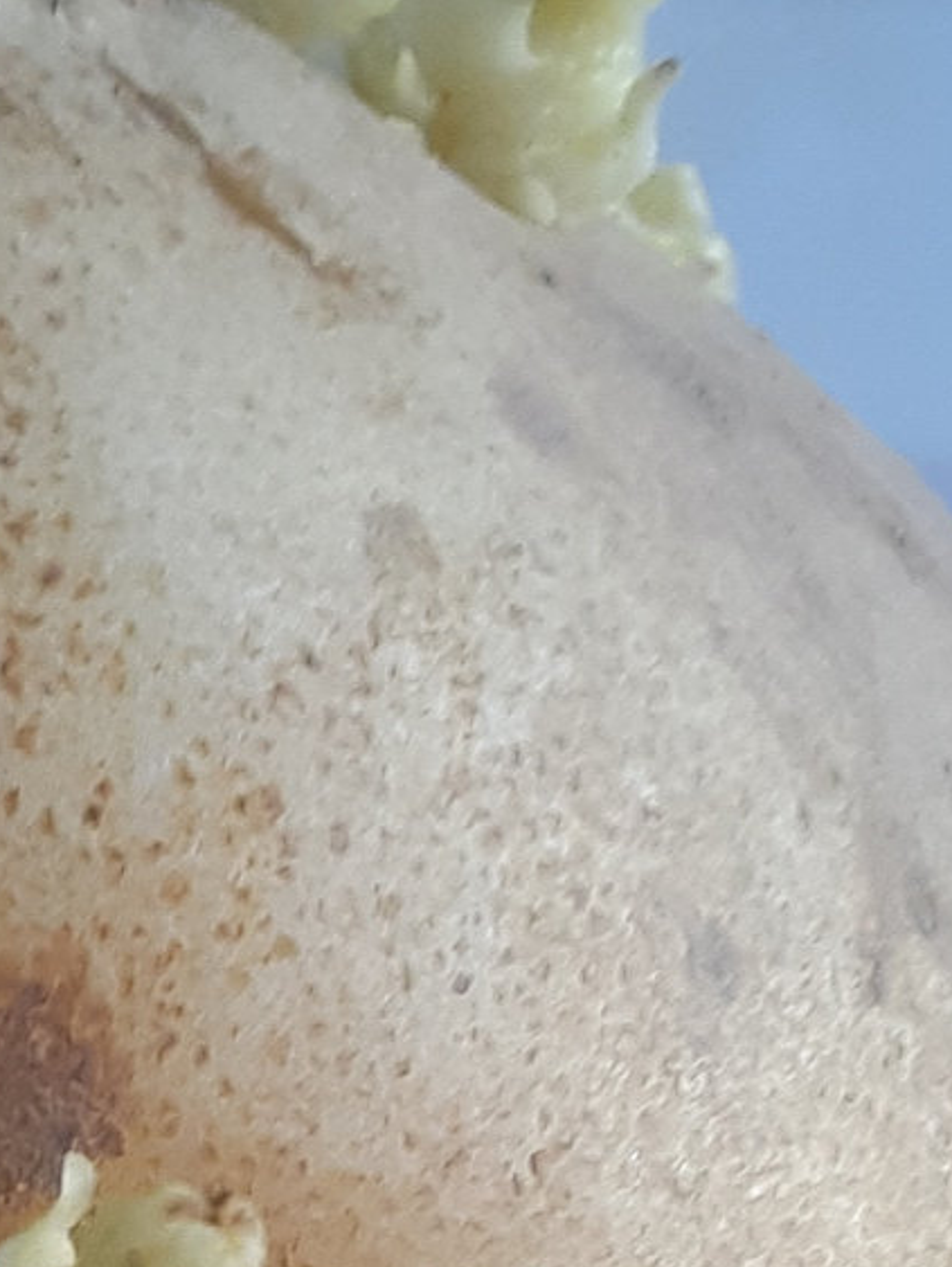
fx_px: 2601
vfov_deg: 24.2
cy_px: 1618
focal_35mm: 71
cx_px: -119
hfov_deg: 19.8
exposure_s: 1/33
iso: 160
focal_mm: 2.13
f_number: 2.4
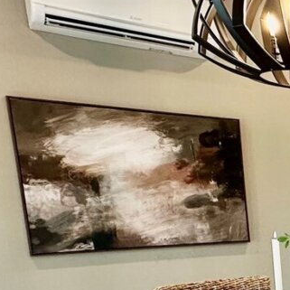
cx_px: 534
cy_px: 278
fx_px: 512
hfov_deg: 20.7
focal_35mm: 54
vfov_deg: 29.8
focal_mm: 2.22
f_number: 2.2
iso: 200
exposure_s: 1/120
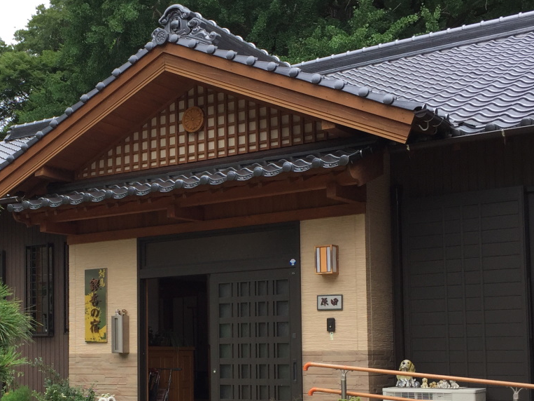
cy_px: 301
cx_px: 152
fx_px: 879
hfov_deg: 33.3
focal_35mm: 57
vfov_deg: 25.3
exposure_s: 1/879
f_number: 2.2
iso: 32
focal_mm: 4.15
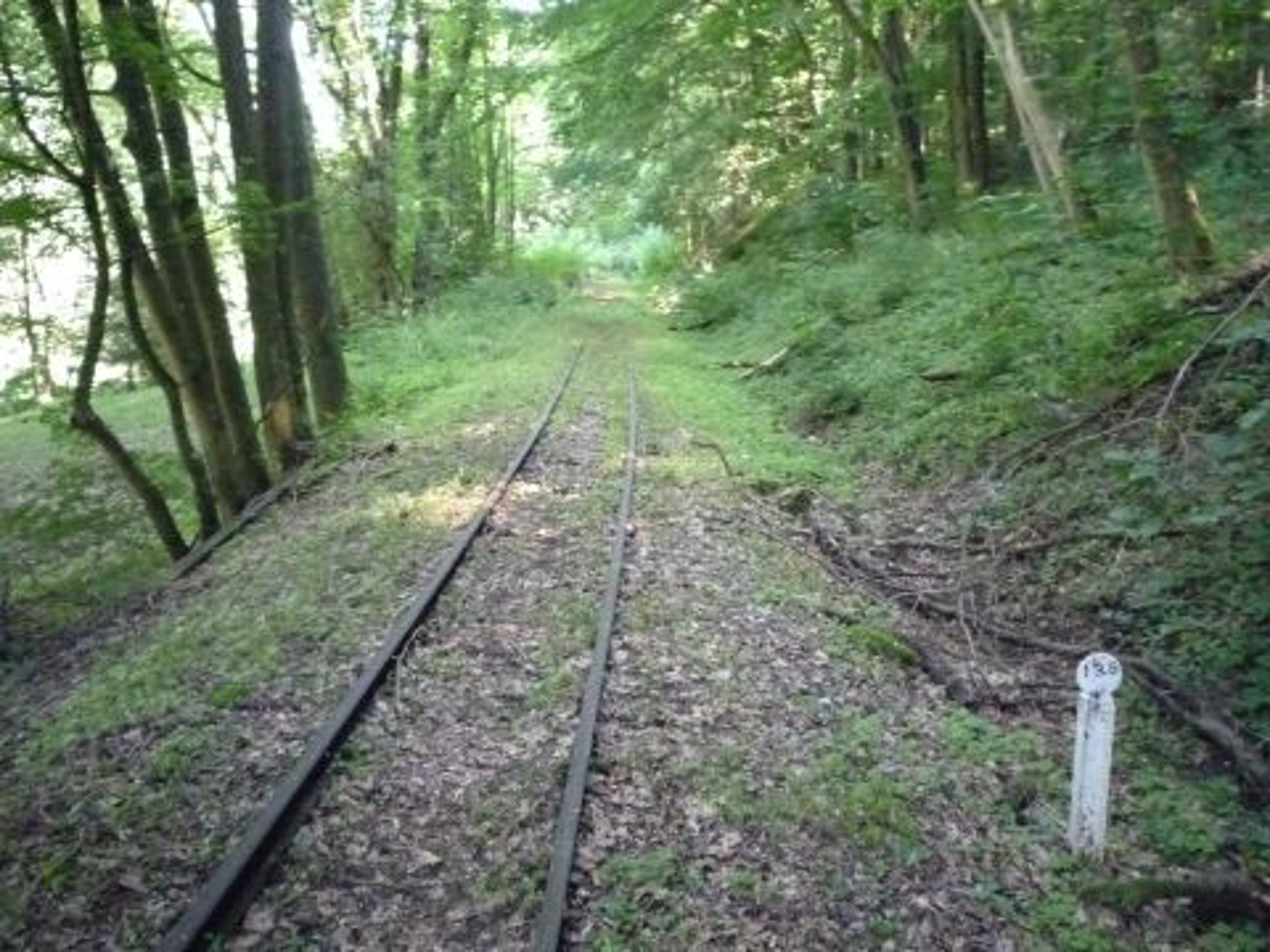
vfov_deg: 44.2
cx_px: 635
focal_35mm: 32
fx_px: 1174
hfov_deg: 56.8
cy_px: 476
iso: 800
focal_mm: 5.2
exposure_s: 1/40
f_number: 3.3
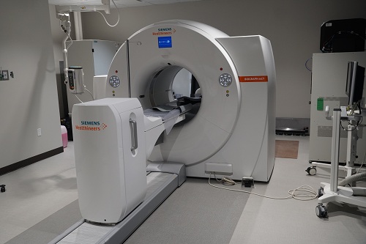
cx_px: 183
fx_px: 351
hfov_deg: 55.1
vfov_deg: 38.3
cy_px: 122
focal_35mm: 34
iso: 1000
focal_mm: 23
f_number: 4
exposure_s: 1/160
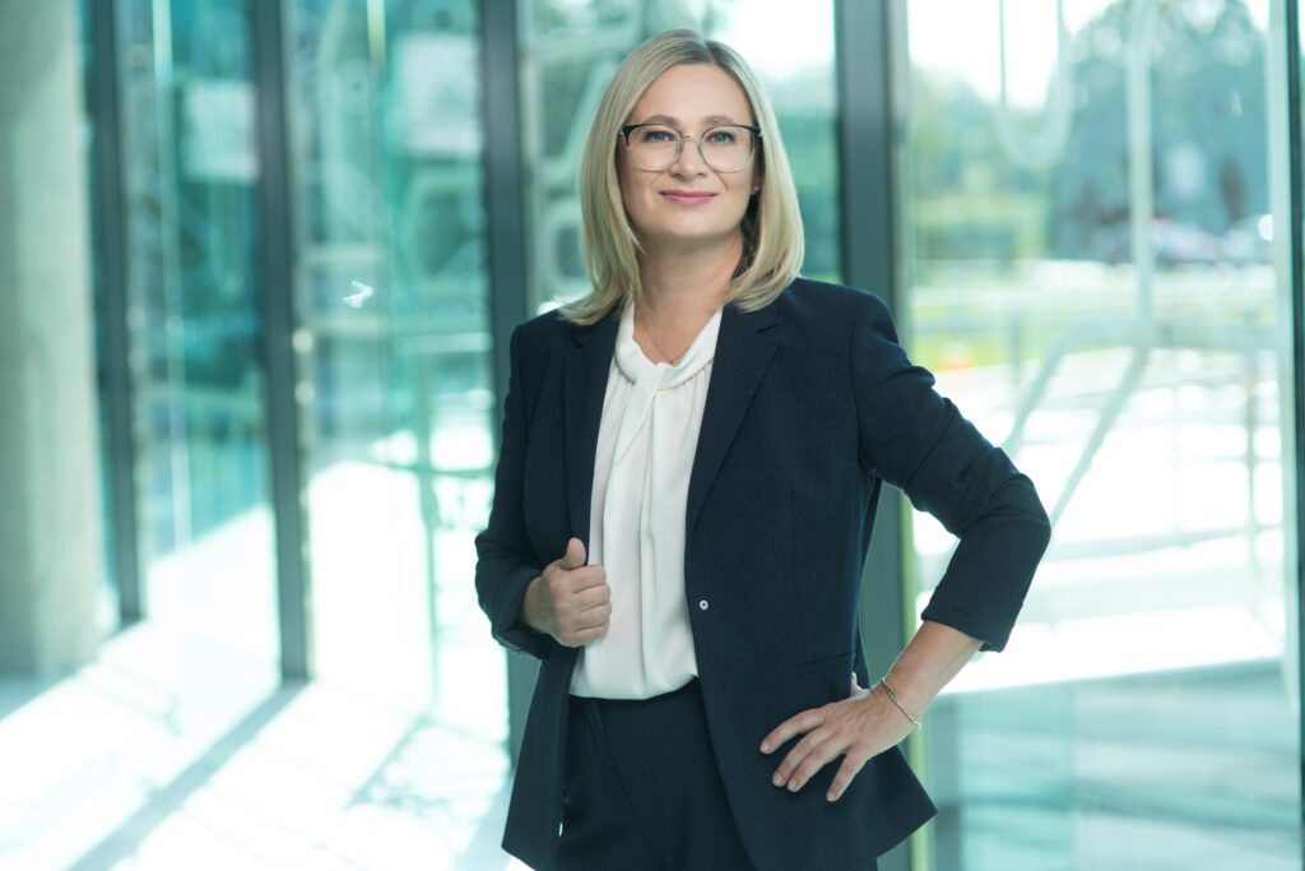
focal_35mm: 85
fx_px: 3081
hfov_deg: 23.9
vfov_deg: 16.1
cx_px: 652
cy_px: 436
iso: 100
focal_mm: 85
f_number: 2.8
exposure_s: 1/250
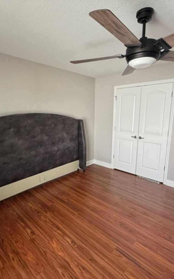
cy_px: 140
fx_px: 152
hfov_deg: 59.7
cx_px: 86
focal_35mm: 20
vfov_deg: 85.1
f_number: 2.2
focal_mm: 2.22
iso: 160
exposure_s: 1/99
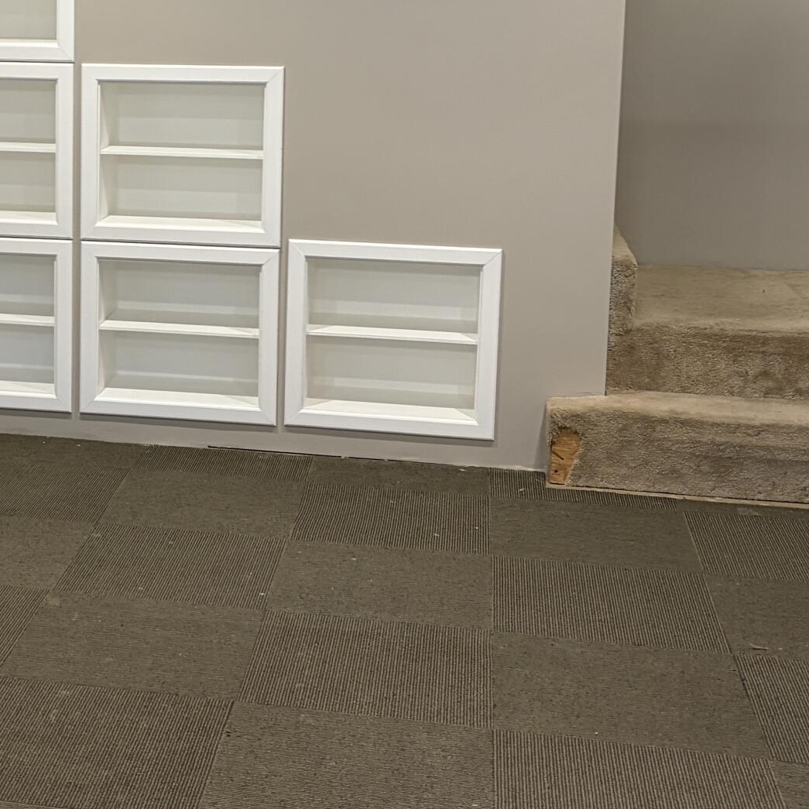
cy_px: 186
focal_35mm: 66
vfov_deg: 25.7
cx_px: 91
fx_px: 1745
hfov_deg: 25.3
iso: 160
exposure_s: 1/60
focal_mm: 5.96
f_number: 1.6
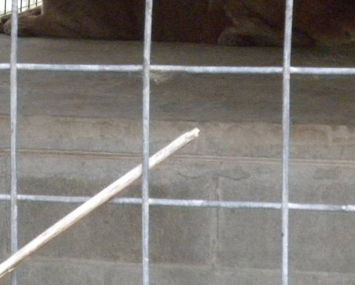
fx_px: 1777
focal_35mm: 169
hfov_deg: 11.3
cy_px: 30
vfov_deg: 9.1
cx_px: 38
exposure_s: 1/152
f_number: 4.7
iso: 569
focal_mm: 10.7
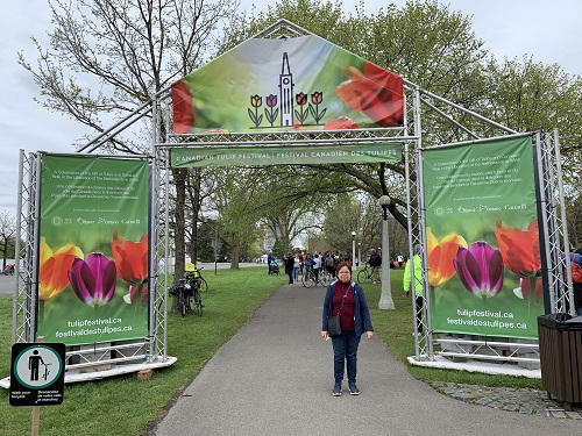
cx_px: 291
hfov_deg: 67.3
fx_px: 437
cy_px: 218
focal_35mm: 26
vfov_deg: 53.1
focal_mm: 4.25
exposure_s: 1/1088
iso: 25
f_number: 1.8
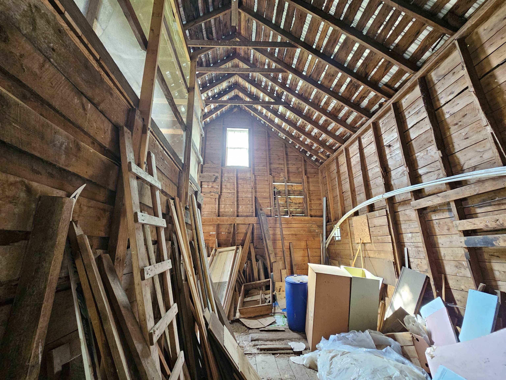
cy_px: 190
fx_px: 190
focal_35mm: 13
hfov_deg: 106.2
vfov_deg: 89.9
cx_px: 253
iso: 320
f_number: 2.2
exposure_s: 1/30
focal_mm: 2.2
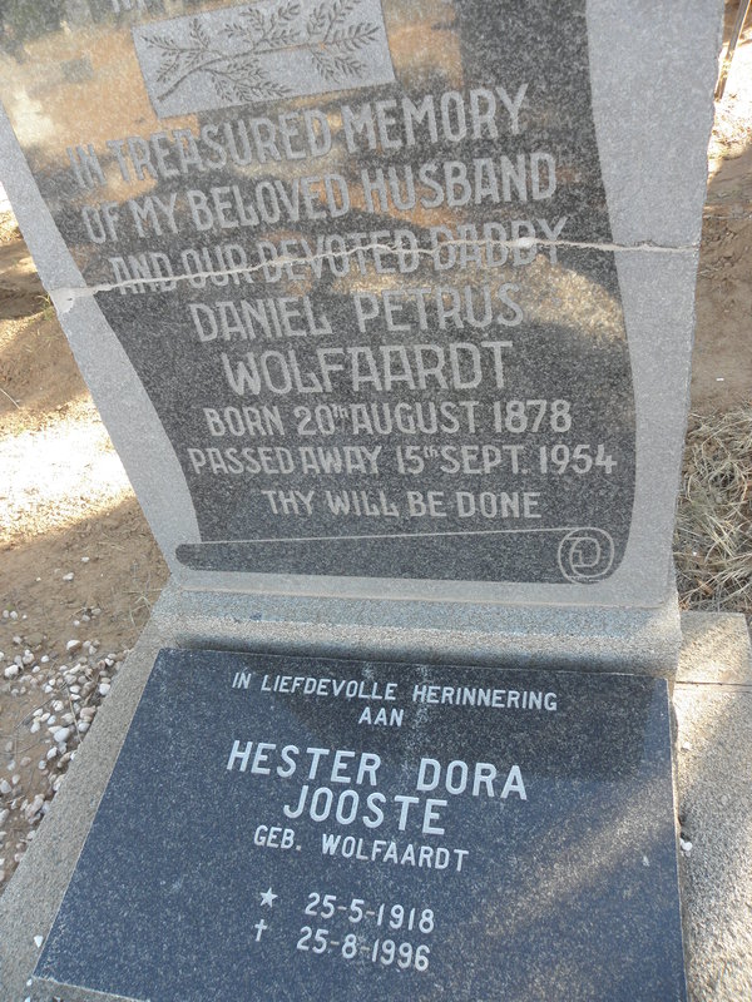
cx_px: 376
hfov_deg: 53.1
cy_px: 501
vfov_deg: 67.3
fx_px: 753
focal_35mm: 26
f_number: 2.8
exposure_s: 1/60
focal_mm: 4.6
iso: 64
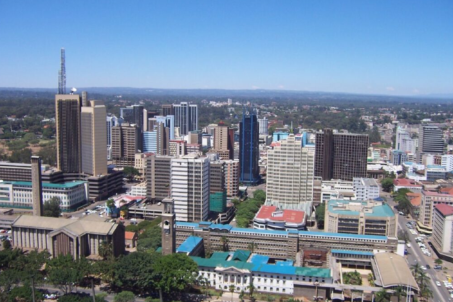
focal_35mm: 35
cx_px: 225
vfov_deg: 37.8
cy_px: 155
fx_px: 440
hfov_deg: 54.4
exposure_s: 1/1000
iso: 80
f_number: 3.4
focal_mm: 5.5
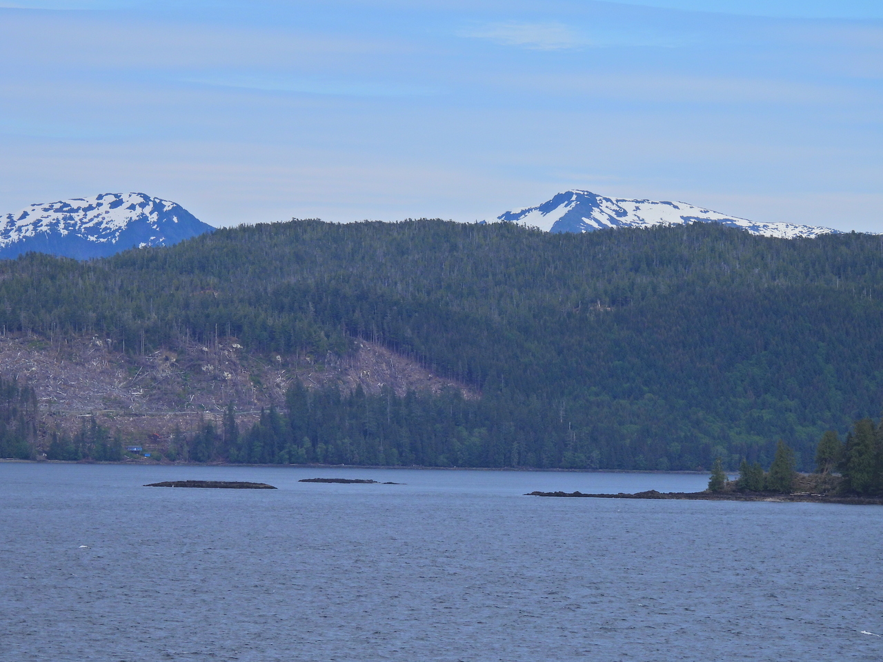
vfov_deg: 7.4
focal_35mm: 200
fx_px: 5102
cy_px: 331
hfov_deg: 9.9
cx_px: 442
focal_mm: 35.7
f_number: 4.5
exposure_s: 1/1250
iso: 100
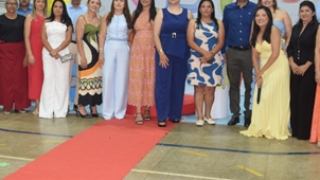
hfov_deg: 34.6
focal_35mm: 60
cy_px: 86
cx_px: 111
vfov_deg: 20.1
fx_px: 509
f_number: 5
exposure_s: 1/100
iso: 800
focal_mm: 18
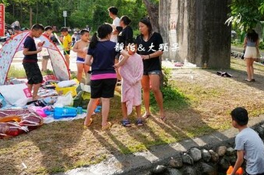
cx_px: 206
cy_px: 52
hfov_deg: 44.4
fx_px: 308
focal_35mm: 42
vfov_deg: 31.5
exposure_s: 1/160
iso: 160
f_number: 6.3
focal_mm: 17
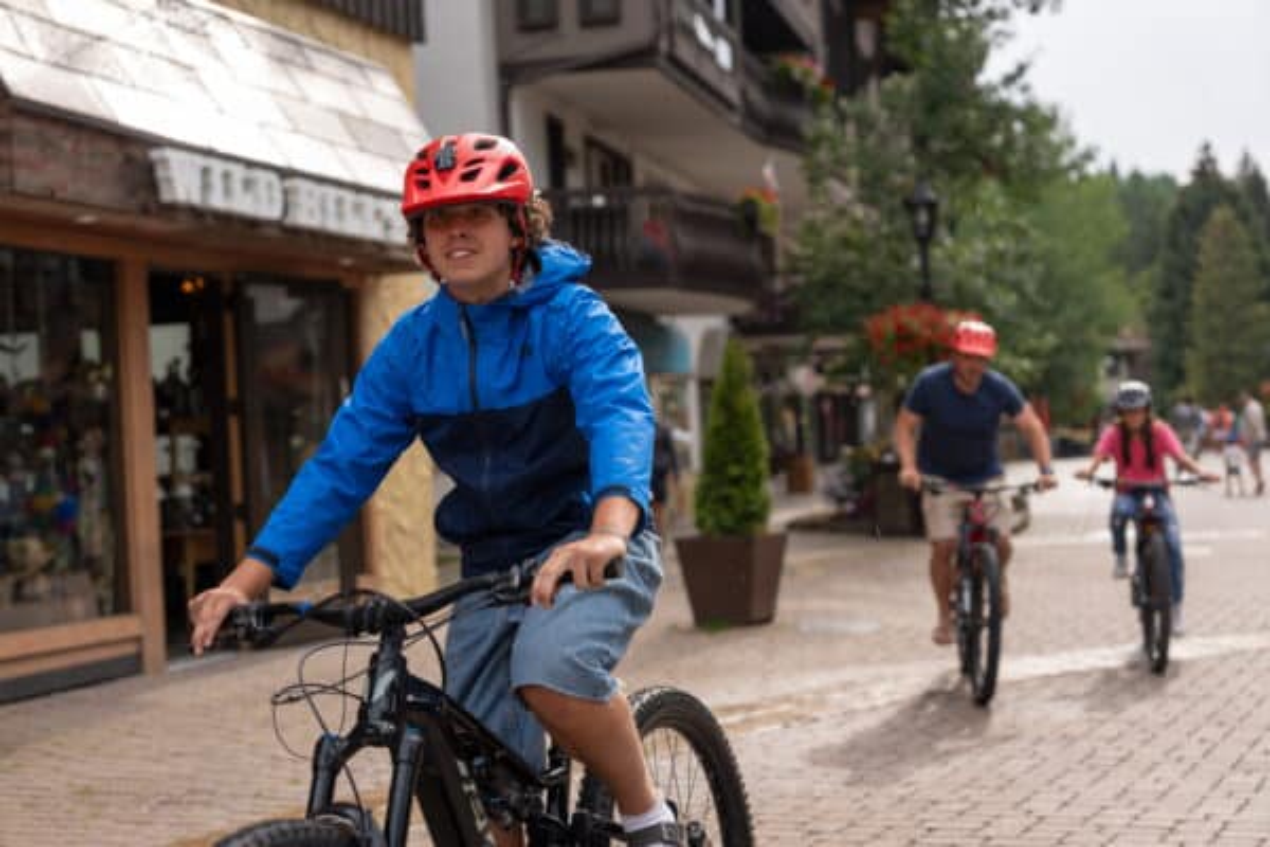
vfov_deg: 24.2
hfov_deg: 35.6
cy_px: 424
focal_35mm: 56
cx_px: 635
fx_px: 1975
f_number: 2.8
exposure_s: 1/400
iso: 100
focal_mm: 56
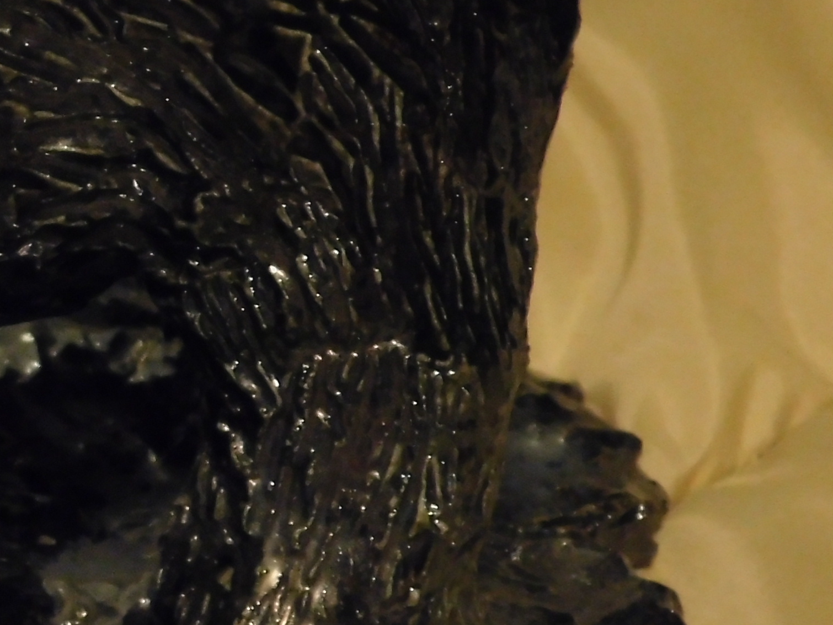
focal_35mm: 180
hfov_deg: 10.6
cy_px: 408
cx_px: -434
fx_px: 4332
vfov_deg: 8.2
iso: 1600
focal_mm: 10.4
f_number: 4
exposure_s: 1/15
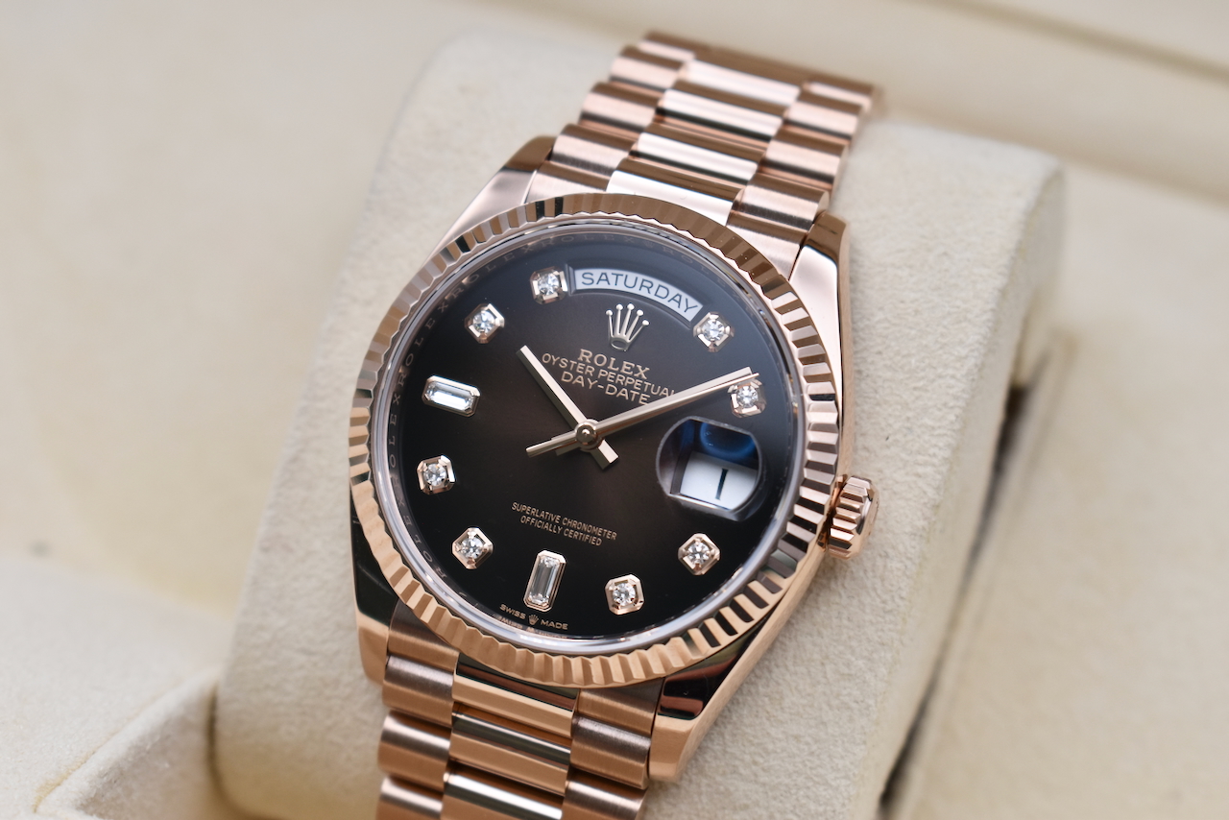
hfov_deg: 24.6
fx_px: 2817
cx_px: 614
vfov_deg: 16.6
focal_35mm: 82
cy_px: 410
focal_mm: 55
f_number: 6.3
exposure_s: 1/125
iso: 400
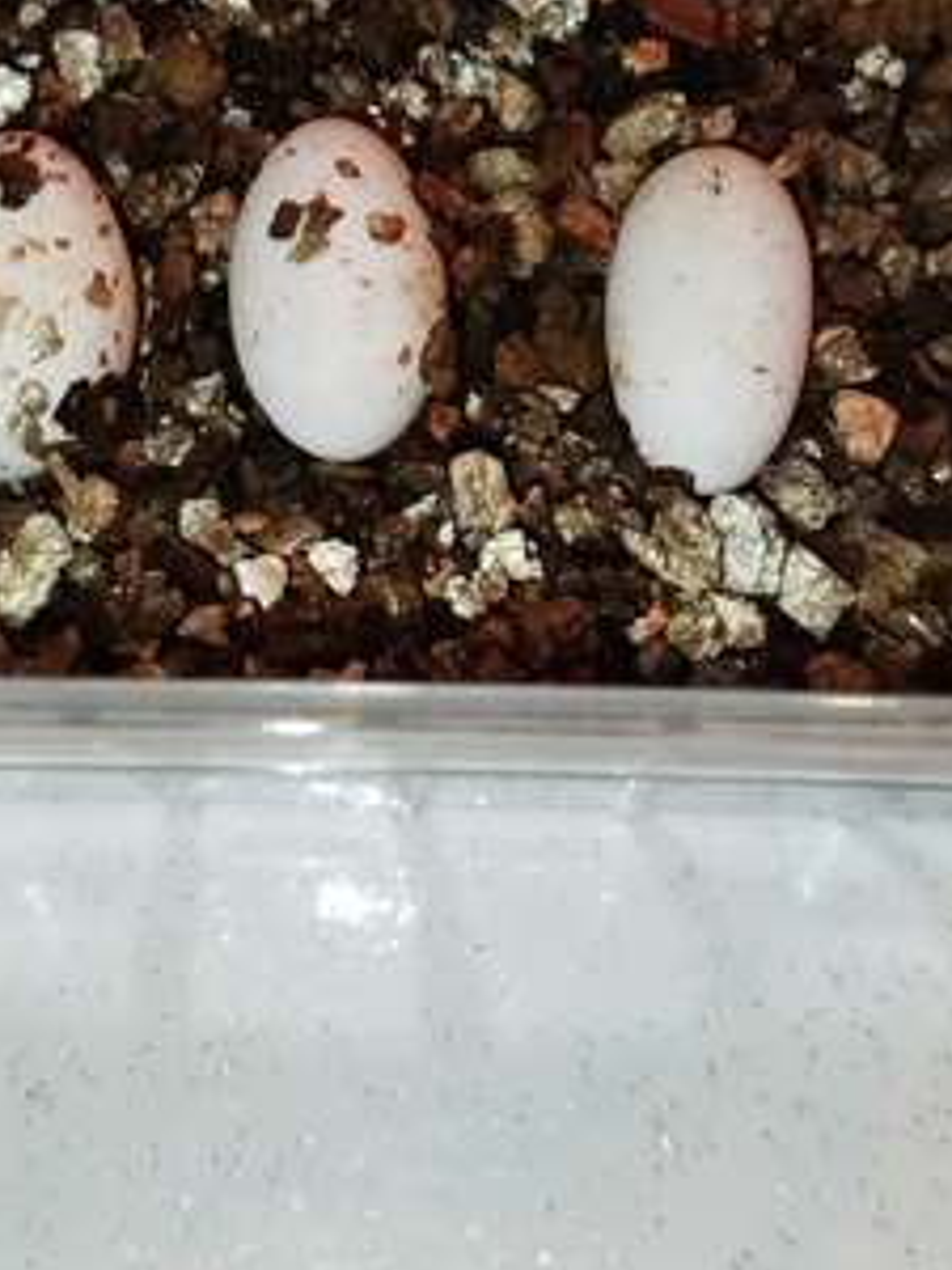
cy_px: 500
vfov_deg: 30.2
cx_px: 457
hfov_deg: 22.9
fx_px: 2347
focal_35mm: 64
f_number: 1.7
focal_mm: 5.31
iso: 160
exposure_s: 1/50
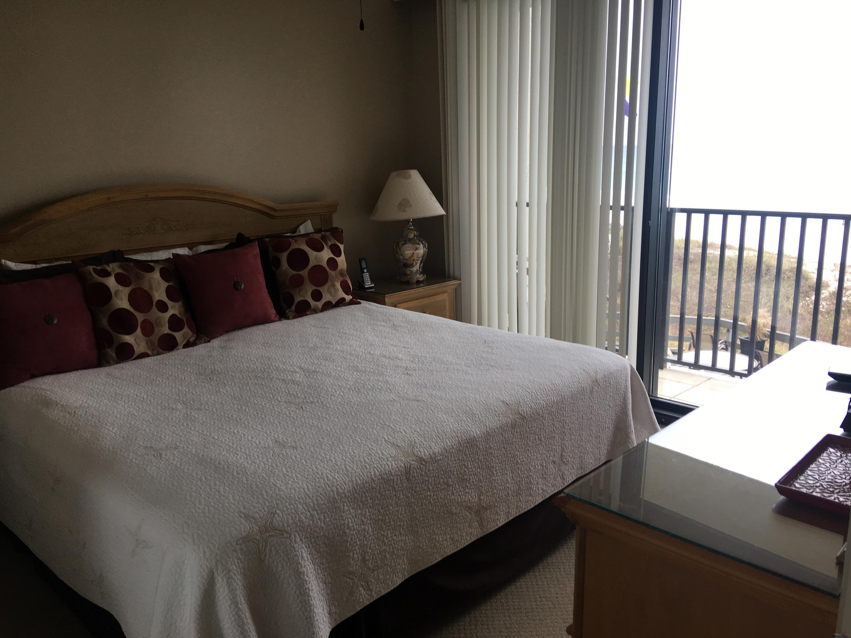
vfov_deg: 48.2
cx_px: 426
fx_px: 713
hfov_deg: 61.7
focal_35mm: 29
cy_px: 319
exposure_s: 1/60
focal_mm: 4.15
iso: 25
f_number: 2.2
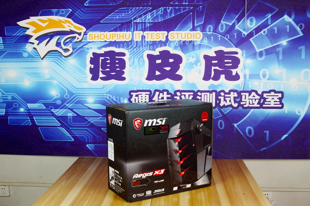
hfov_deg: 46.4
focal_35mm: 42
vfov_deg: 31.9
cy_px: 103
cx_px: 155
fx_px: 362
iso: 200
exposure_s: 1/100
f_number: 4
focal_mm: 28
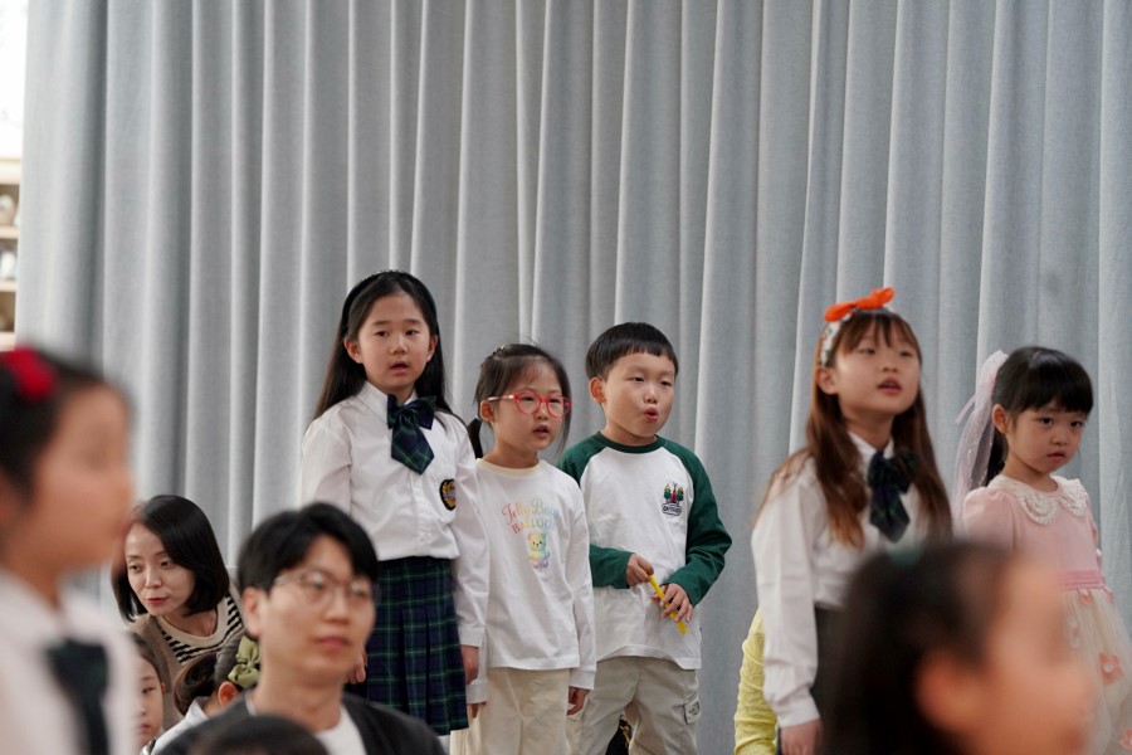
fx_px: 6288
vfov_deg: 6.9
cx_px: 566
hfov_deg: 10.3
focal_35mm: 200
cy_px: 378
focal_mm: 200
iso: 2000
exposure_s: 1/250
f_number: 4
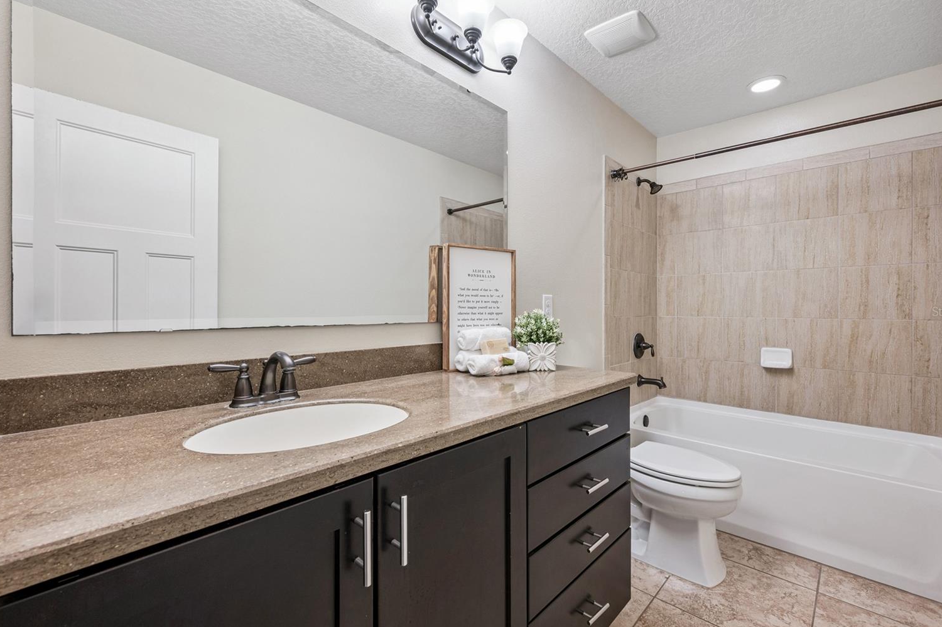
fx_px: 419
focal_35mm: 16
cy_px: 311
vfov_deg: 73.7
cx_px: 485
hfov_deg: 96.7
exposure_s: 1/13
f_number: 9
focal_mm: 15
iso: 200
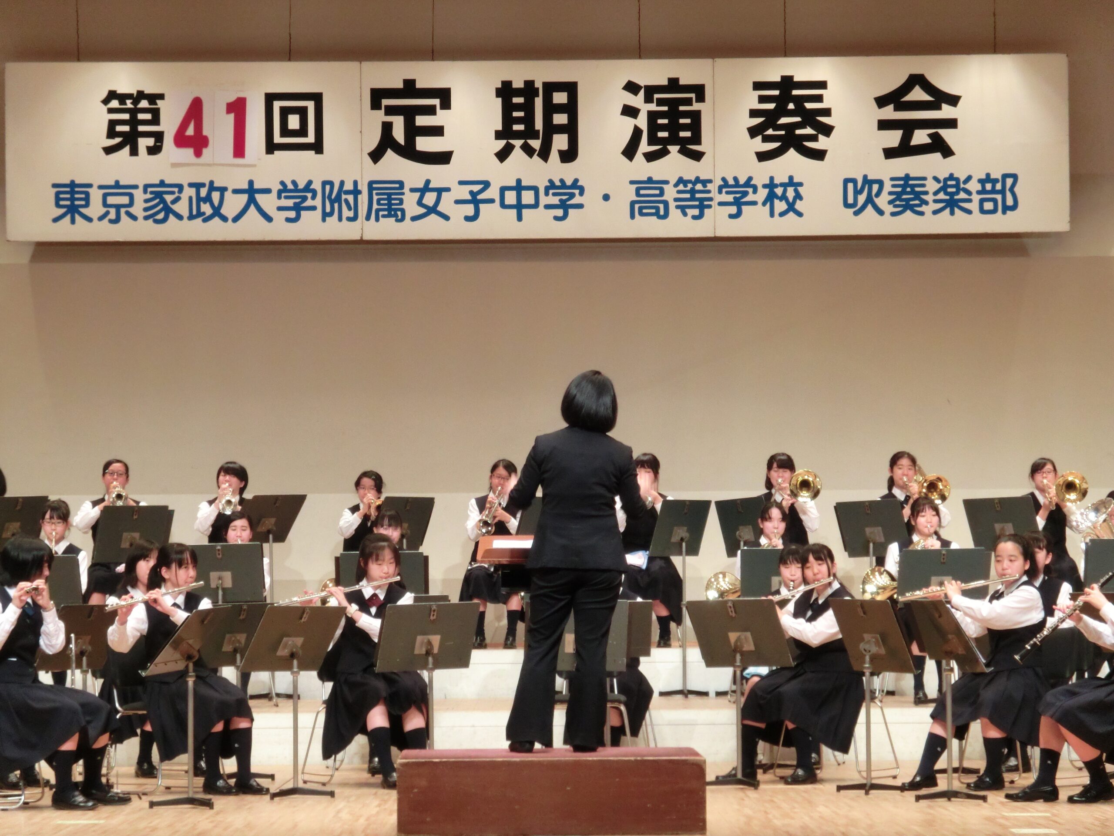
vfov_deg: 13.7
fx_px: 3476
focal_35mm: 108
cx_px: 557
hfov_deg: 18.2
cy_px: 418
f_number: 4.4
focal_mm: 19.1
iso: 640
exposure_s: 1/60
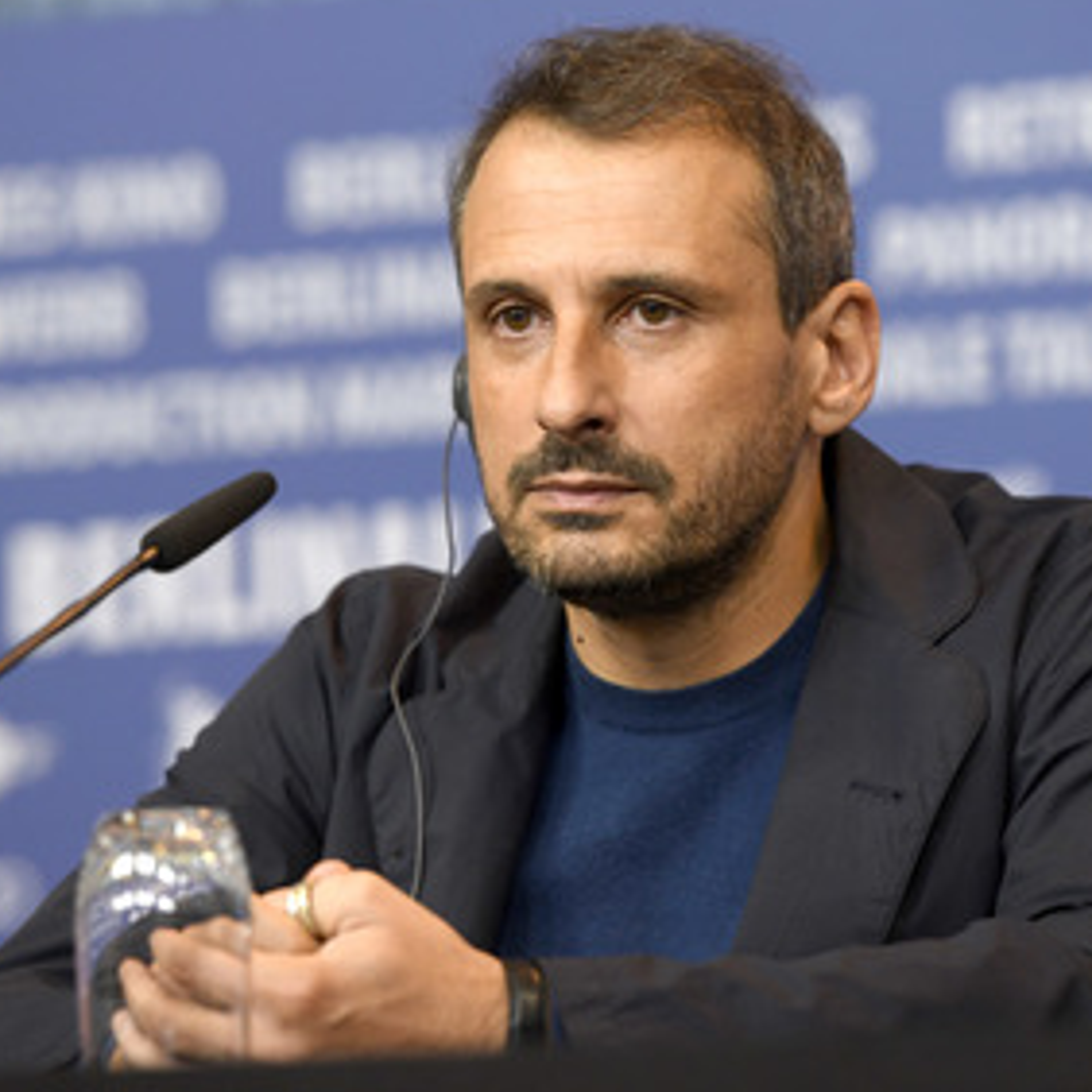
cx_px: 505
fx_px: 8244
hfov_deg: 7.6
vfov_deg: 7.6
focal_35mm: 231
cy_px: 527
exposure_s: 1/320
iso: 1250
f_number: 3.5
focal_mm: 170
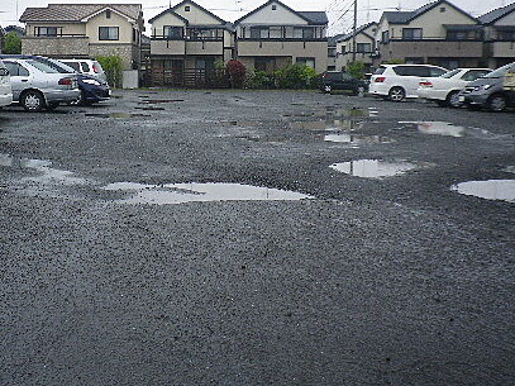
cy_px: 125
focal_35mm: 44
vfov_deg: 32.6
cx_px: 182
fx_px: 654
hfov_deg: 42.5
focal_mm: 5.05
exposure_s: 1/400
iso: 80
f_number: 3.5
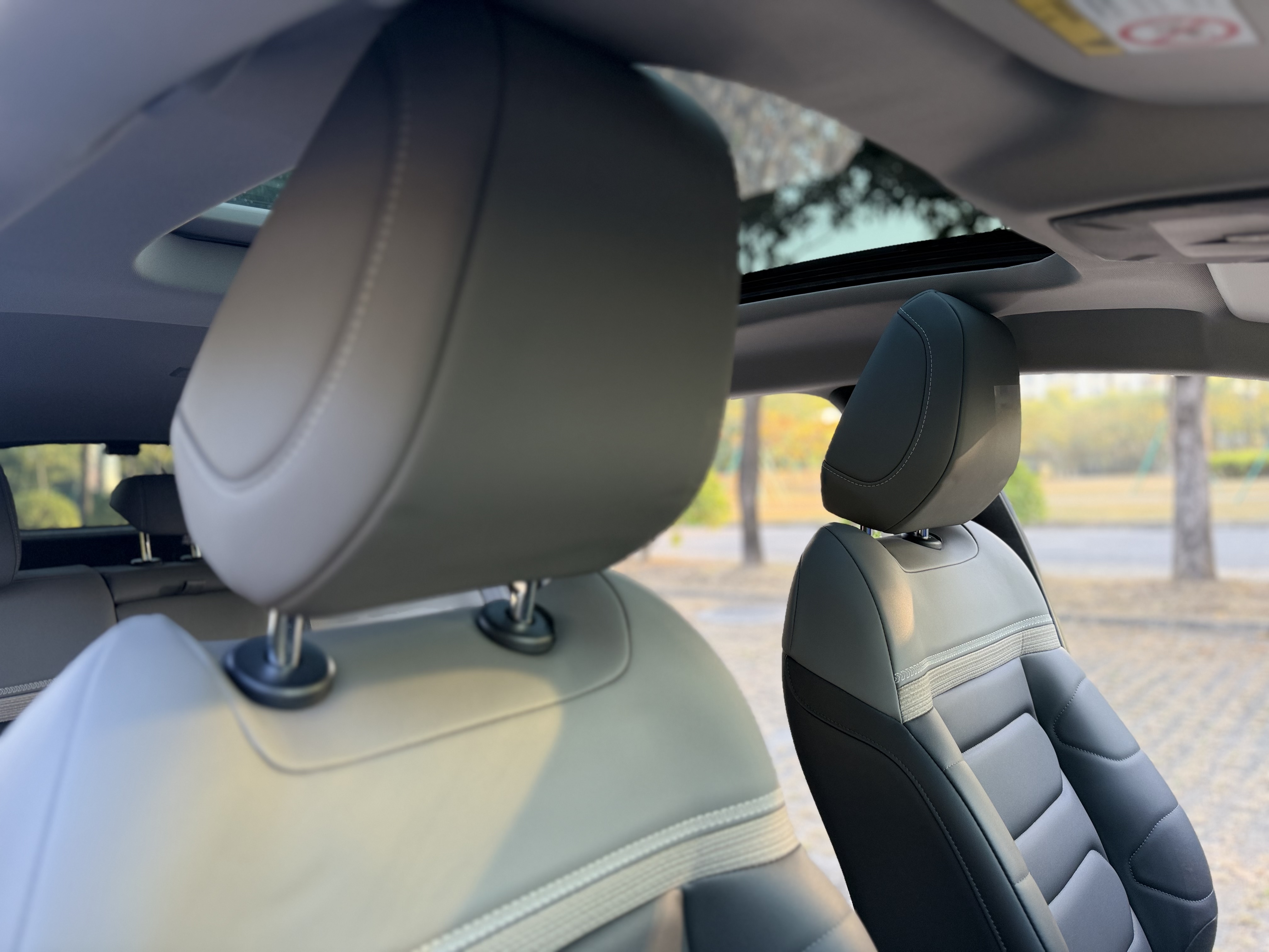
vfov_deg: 56.8
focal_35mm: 24
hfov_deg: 71.6
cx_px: 634
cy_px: 476
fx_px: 880
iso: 64
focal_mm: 6.76
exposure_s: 1/121
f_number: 1.78
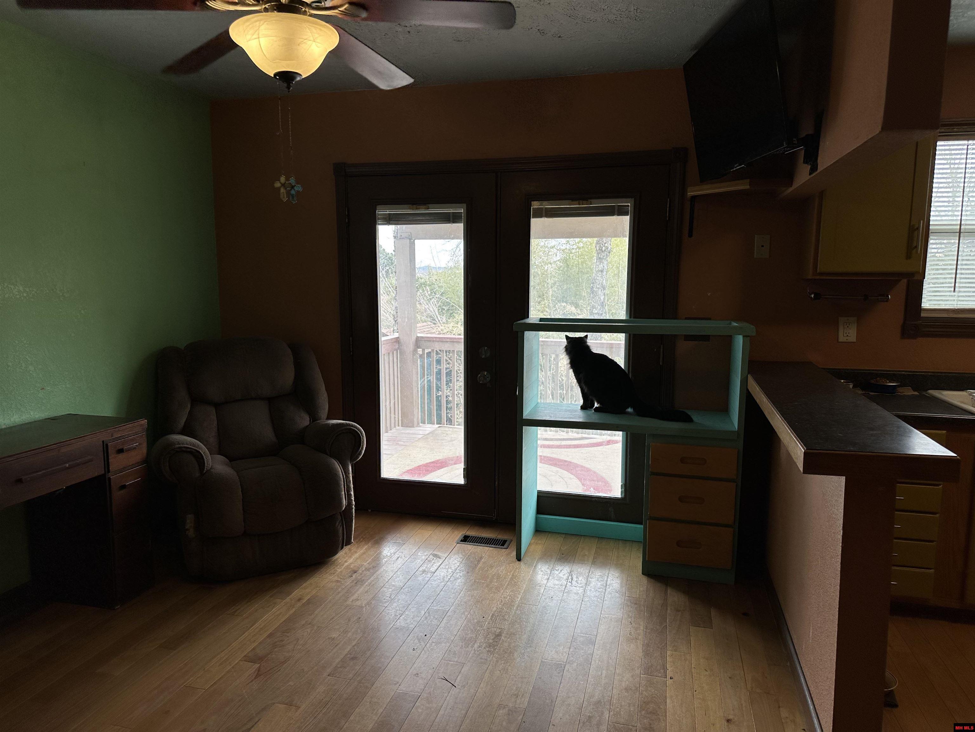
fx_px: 676
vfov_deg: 56.8
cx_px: 488
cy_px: 366
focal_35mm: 24
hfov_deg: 71.6
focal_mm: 6.86
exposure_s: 1/200
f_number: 1.78
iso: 64
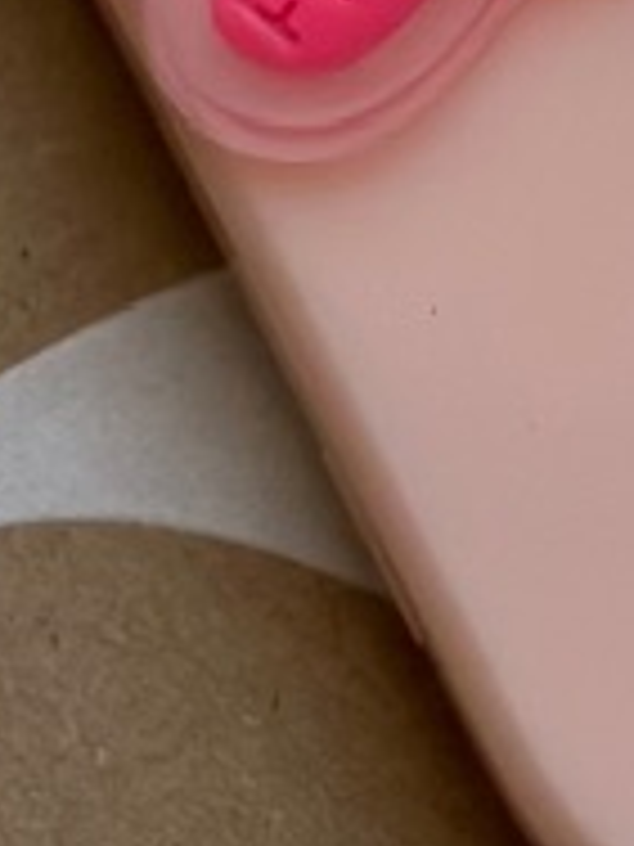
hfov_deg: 4.6
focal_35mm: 326
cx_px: 364
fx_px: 7961
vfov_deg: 5.9
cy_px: -1004
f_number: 1.78
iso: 80
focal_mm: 6.86
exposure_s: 1/3367
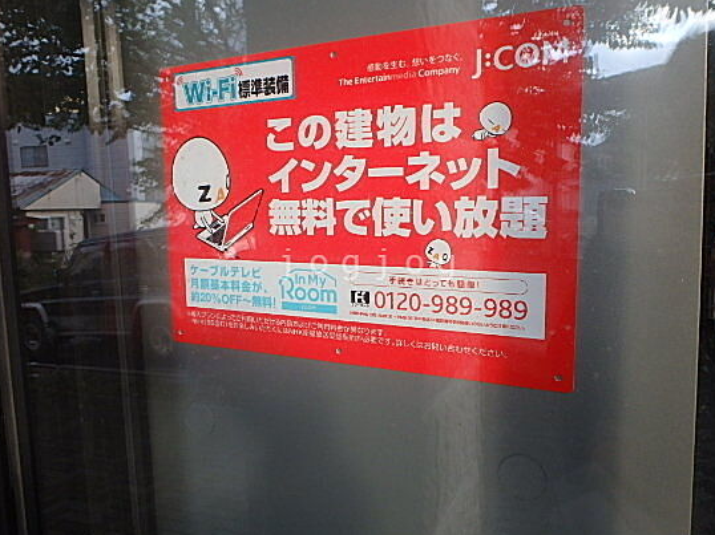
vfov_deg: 54.8
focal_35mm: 25
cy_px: 264
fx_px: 516
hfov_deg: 69.4
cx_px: 371
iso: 200
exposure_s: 1/60
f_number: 3.5
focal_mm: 3.7
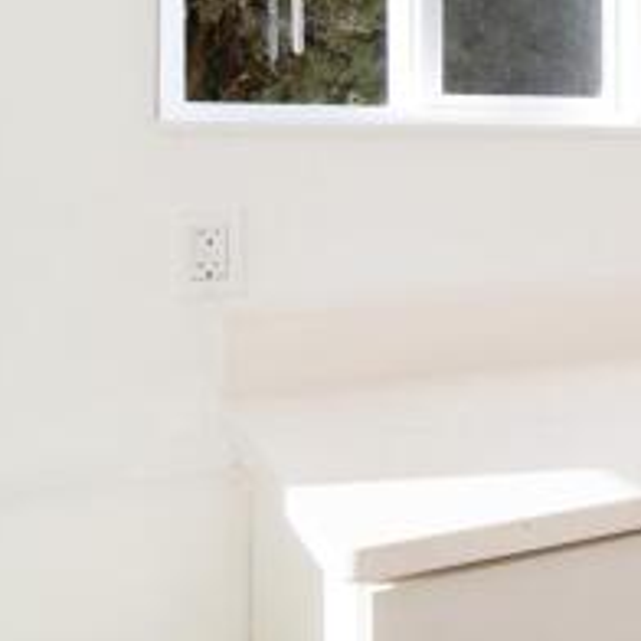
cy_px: 203
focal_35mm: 52
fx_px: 1080
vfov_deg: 32.7
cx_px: 1112
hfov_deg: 22.3
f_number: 10
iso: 500
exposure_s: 1/100
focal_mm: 11
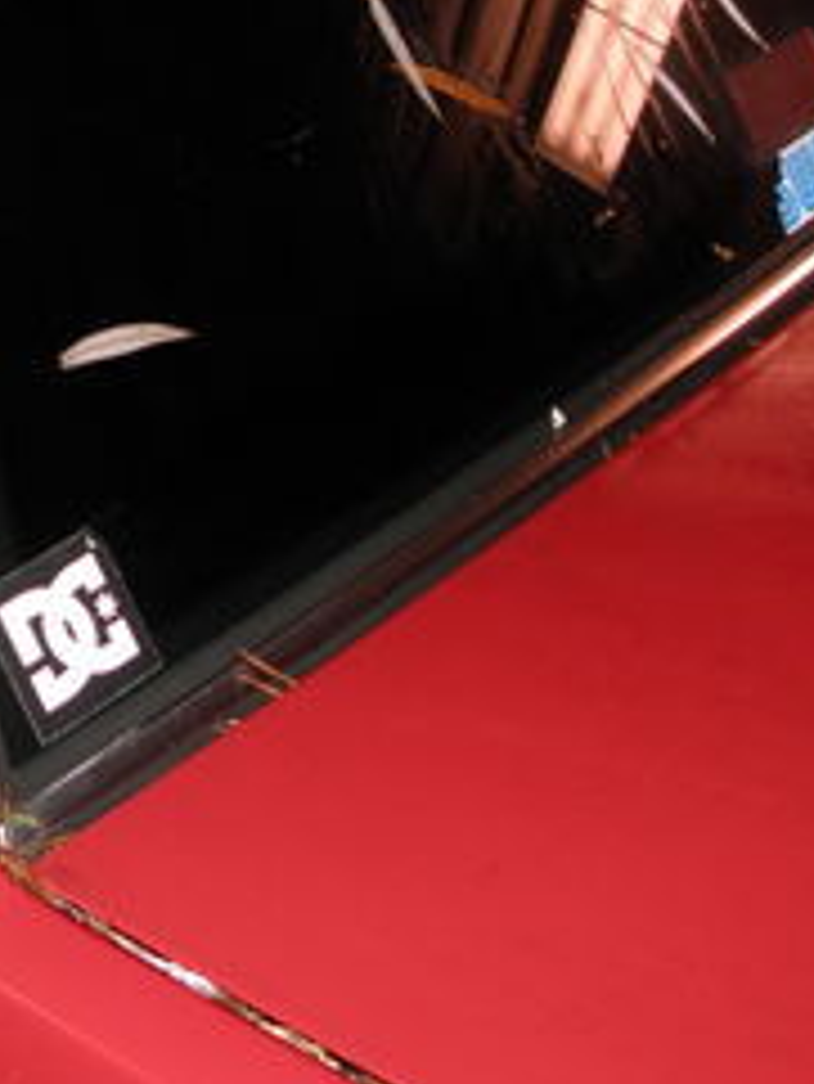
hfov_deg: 20.1
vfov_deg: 27.9
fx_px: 2161
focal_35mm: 69
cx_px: -148
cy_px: 315
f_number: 2.8
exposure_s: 1/30
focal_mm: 4.6
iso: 100
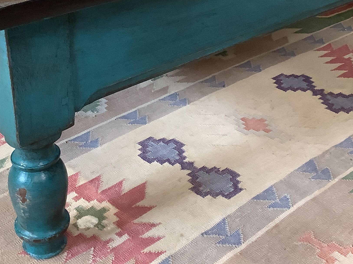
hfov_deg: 31.2
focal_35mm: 62
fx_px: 632
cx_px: 163
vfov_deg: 23.3
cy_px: 48
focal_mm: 3.3
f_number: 2.4
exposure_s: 1/50
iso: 200
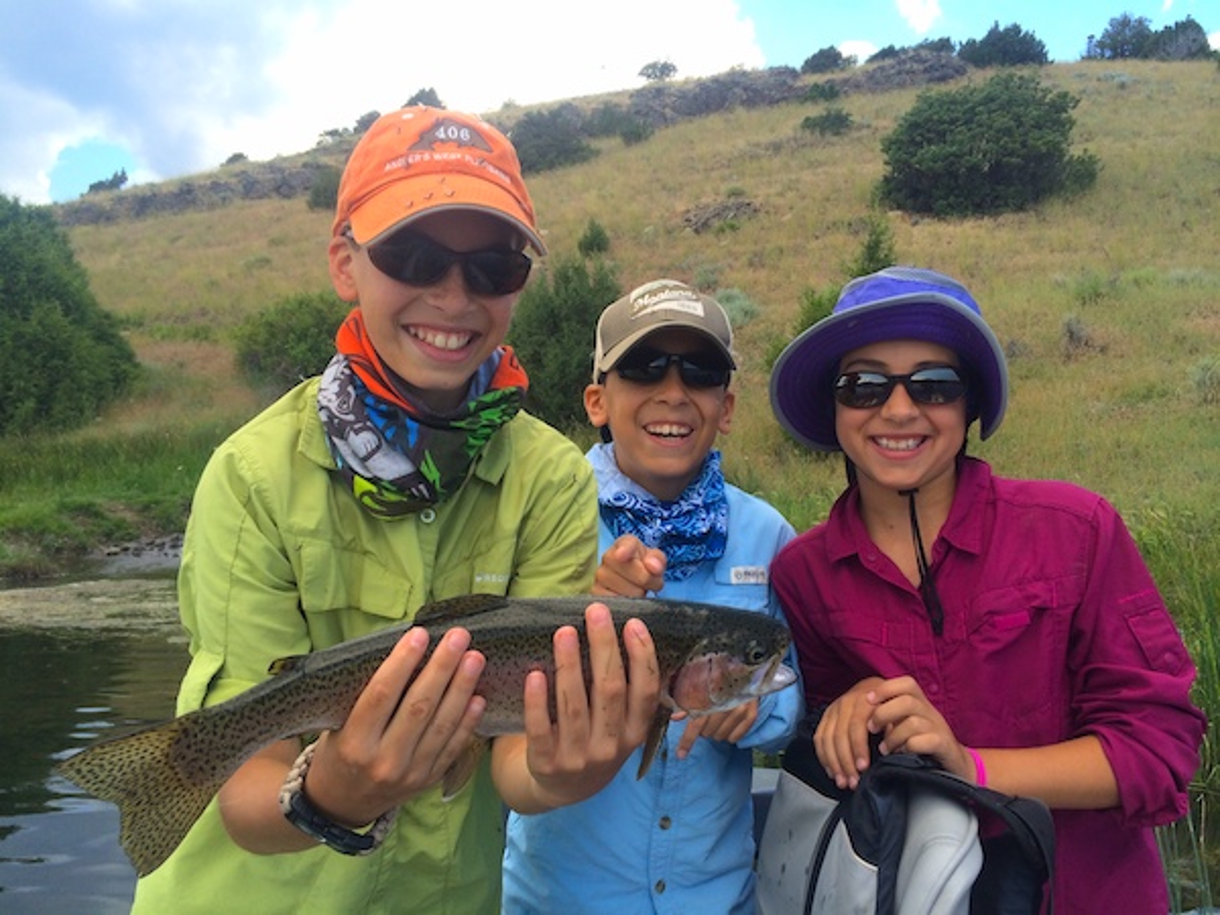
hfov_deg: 60.0
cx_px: 610
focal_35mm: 30
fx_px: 1057
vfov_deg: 46.8
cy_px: 458
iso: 32
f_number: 2.2
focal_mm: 4.12
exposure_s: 1/354
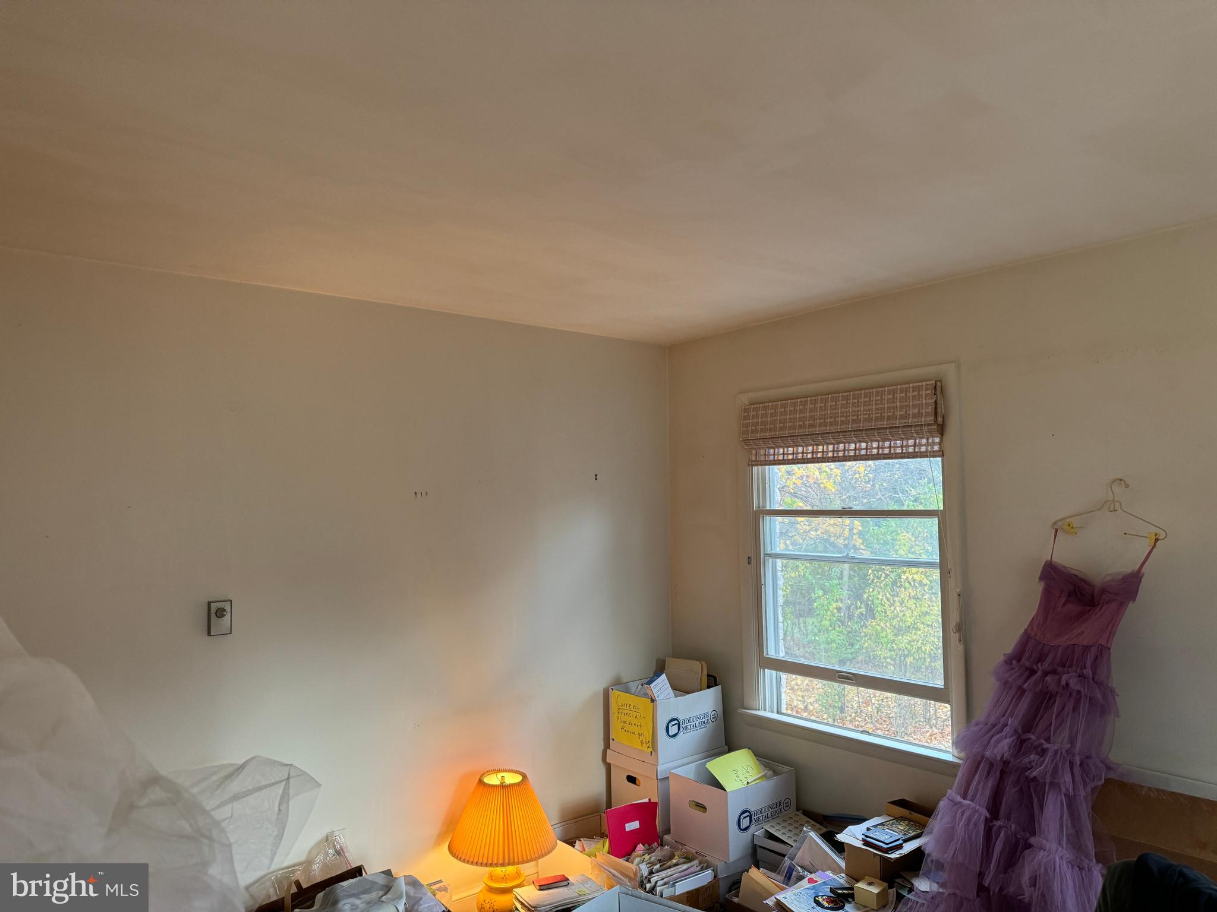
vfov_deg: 56.8
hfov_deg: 71.6
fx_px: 844
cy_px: 456
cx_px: 608
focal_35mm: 24
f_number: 1.78
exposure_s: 1/120
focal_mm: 6.76
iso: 200
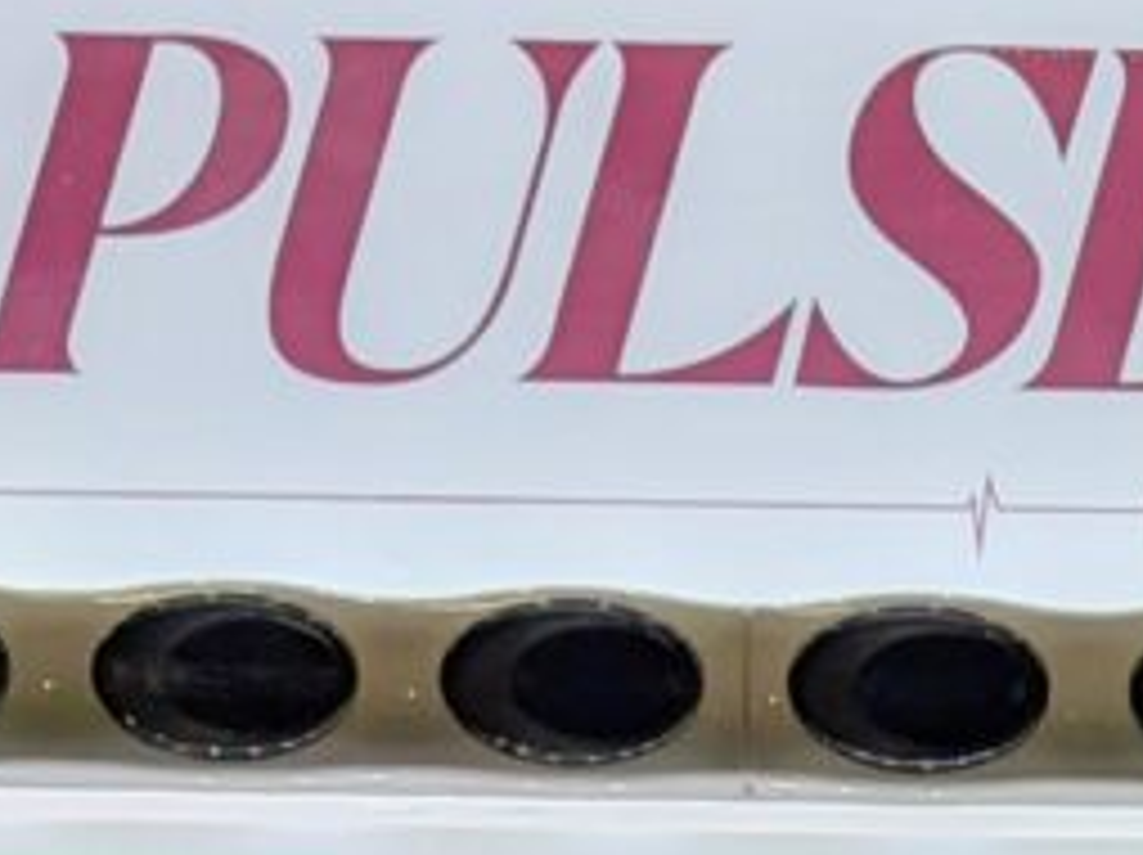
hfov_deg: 15.9
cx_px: 1202
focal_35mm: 121
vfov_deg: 11.0
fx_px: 3992
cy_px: 1773
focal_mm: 4.53
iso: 30
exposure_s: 1/109
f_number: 1.7
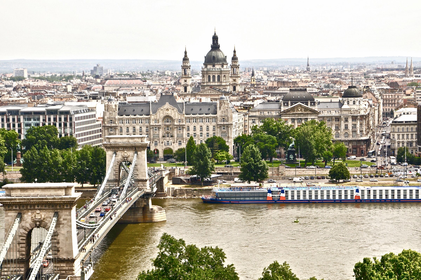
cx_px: 210
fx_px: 1156
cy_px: 140
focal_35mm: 99
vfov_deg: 13.8
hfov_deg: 20.6
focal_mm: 66
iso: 200
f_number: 10
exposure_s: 1/400
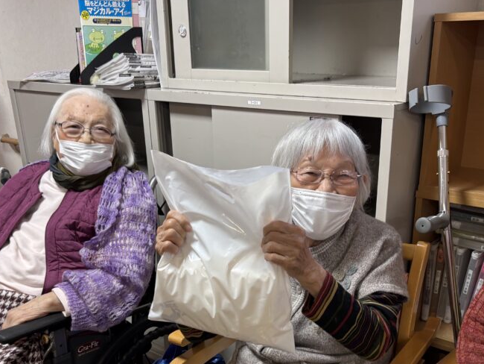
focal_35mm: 40
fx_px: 559
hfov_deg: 46.8
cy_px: 275
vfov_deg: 35.2
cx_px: 255
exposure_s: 1/60
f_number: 1.6
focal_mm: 5.96
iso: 80
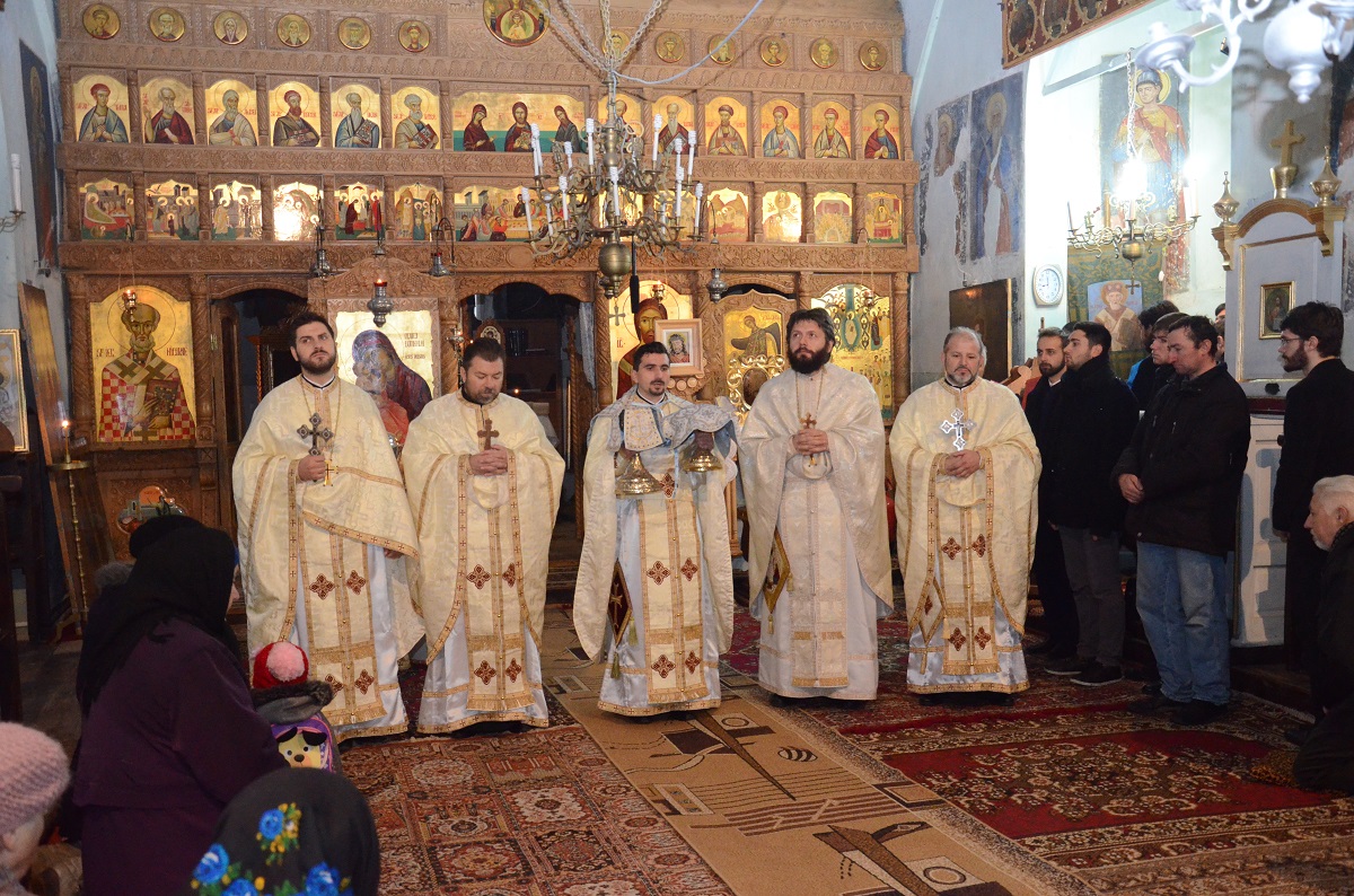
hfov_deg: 53.2
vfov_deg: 36.7
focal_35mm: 36
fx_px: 1351
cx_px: 677
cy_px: 448
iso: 4000
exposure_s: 1/60
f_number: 4.5
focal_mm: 24
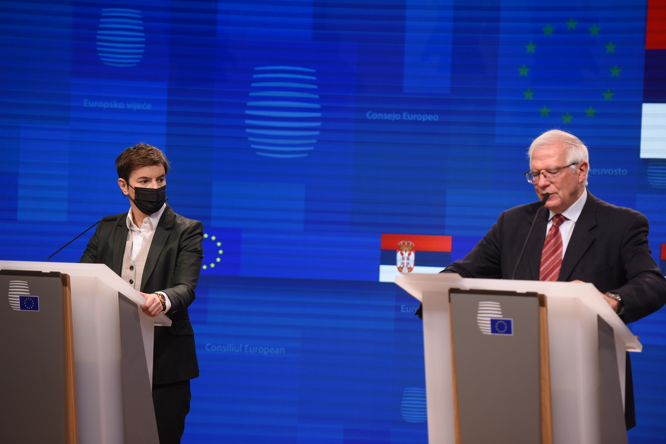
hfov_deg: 12.8
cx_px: 333
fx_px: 2960
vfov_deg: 8.6
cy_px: 222
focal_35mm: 160
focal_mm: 160
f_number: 2.8
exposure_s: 1/500
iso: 1000
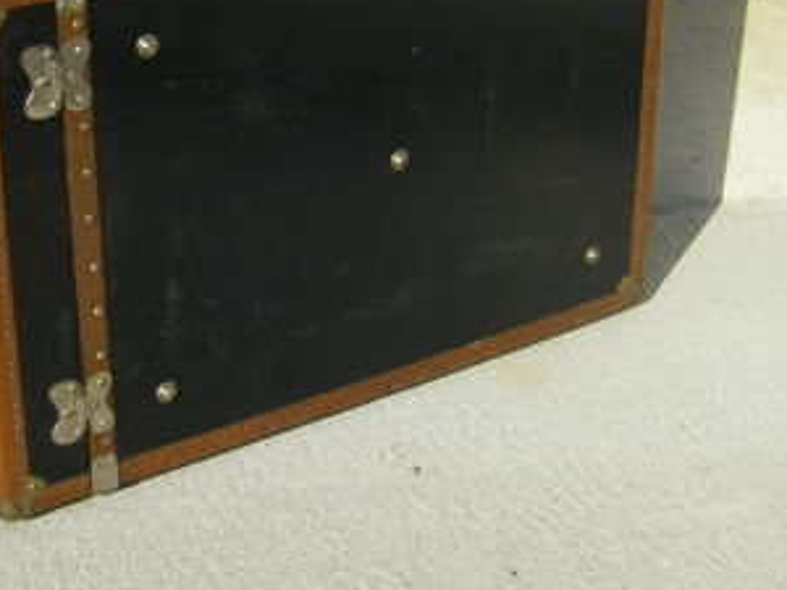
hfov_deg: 25.5
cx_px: 275
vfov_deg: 19.3
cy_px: 218
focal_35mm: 76
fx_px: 1728
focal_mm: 6.3
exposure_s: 1/200
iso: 64
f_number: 7
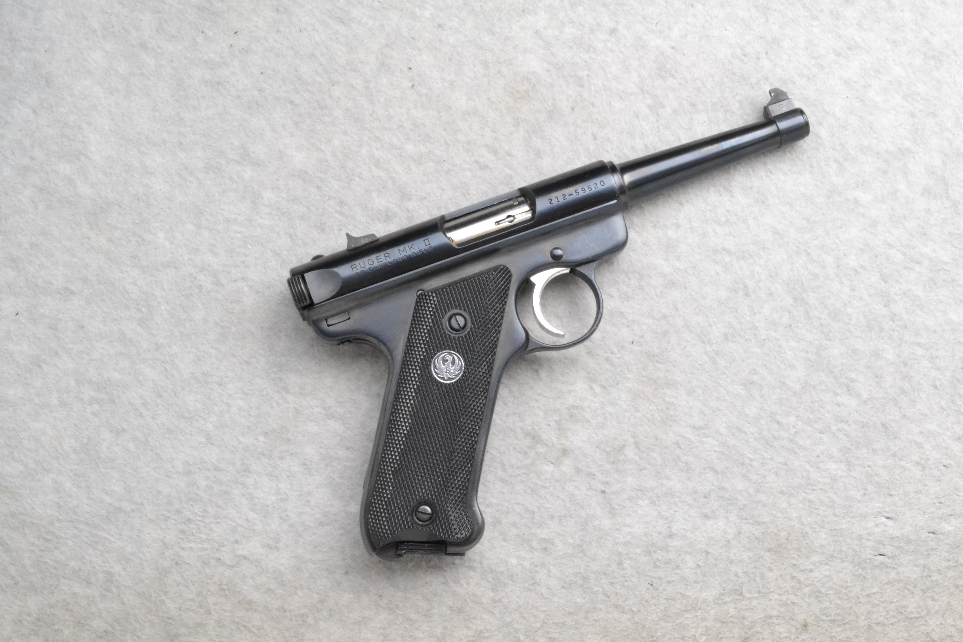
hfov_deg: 41.1
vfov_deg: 28.1
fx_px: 1284
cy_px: 321
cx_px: 482
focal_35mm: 48
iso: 3200
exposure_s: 1/60
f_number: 20
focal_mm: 32
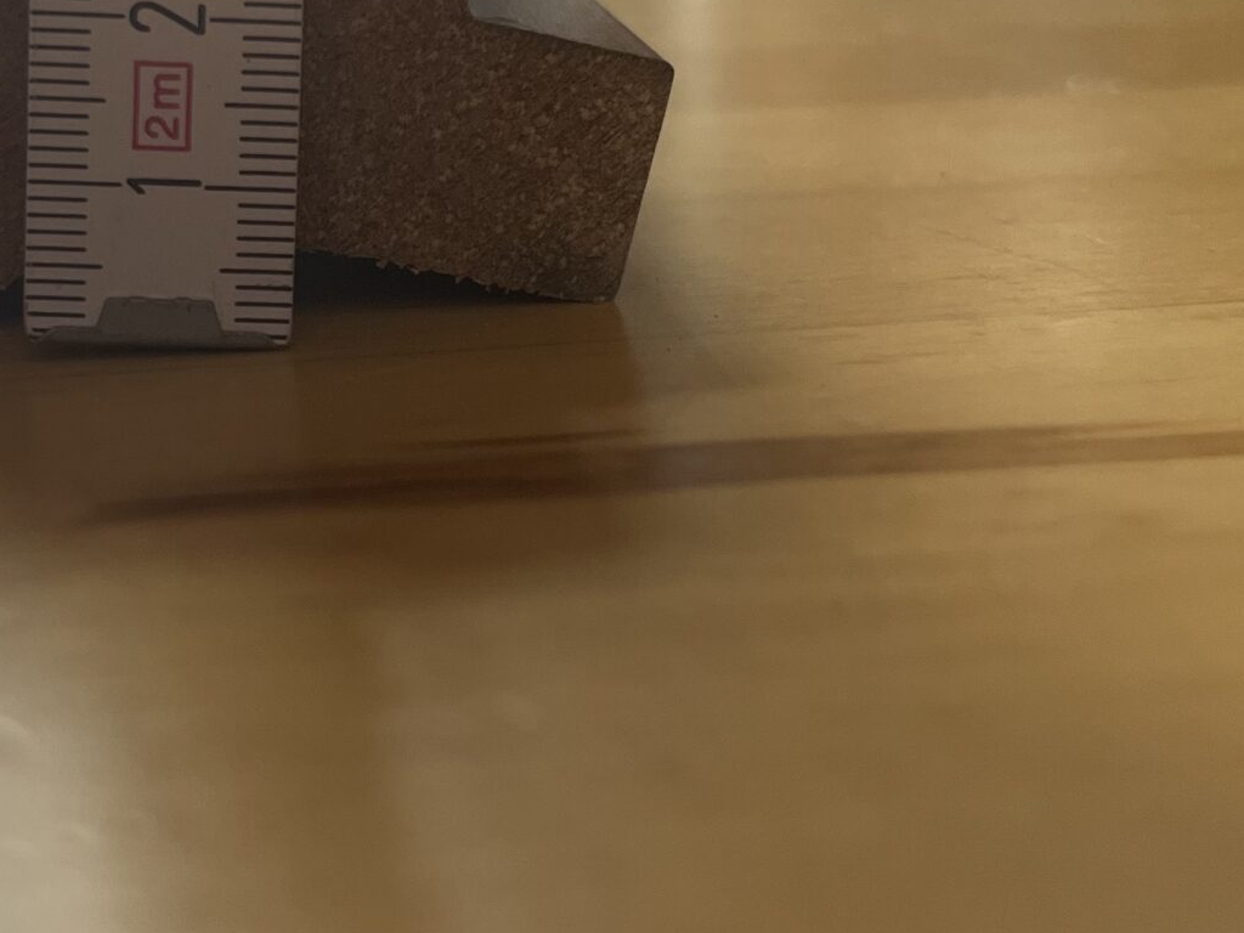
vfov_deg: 22.4
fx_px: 2336
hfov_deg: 29.4
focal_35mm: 65
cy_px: 276
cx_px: 343
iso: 80
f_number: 1.6
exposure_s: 1/100
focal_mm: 5.1
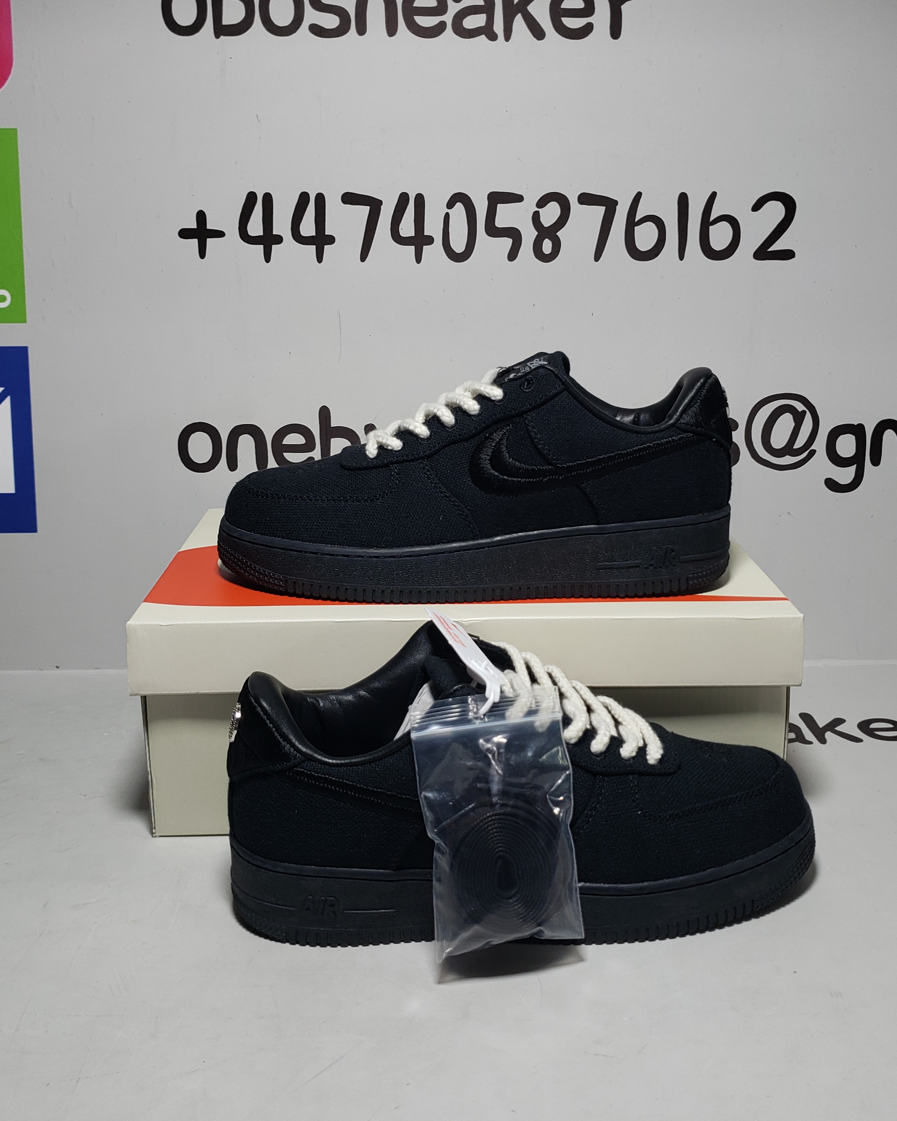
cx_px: 461
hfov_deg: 41.2
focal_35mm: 36
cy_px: 546
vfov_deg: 50.3
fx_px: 1195
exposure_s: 1/394
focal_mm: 4.3
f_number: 1.5
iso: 50
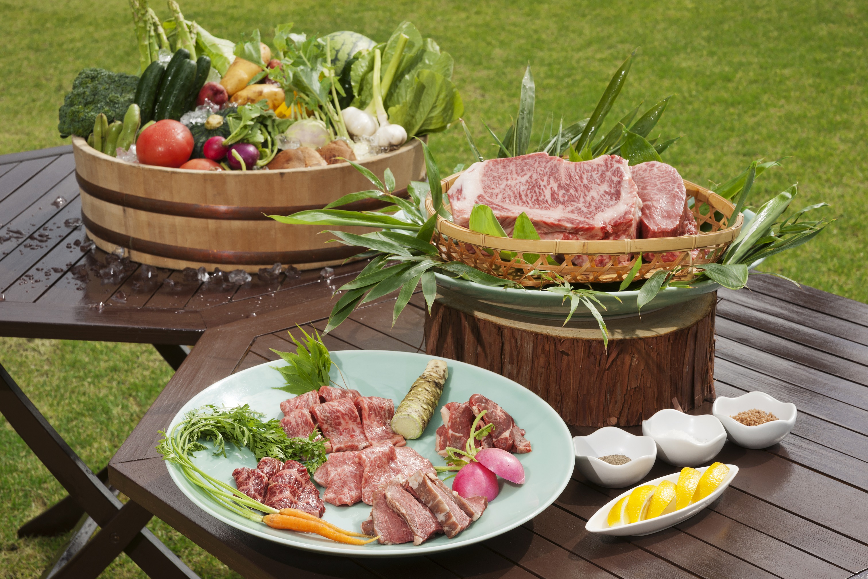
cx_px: 434
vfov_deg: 19.5
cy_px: 290
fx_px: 1688
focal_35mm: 70
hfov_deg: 28.8
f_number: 13
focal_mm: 70
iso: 100
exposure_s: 1/60
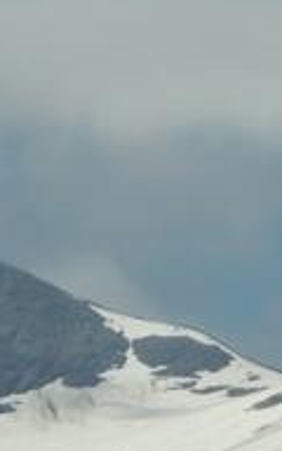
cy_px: 390
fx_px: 7587
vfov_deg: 3.4
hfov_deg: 2.1
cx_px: 92
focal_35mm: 617
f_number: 8
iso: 50
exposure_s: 1/320
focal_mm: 28.68
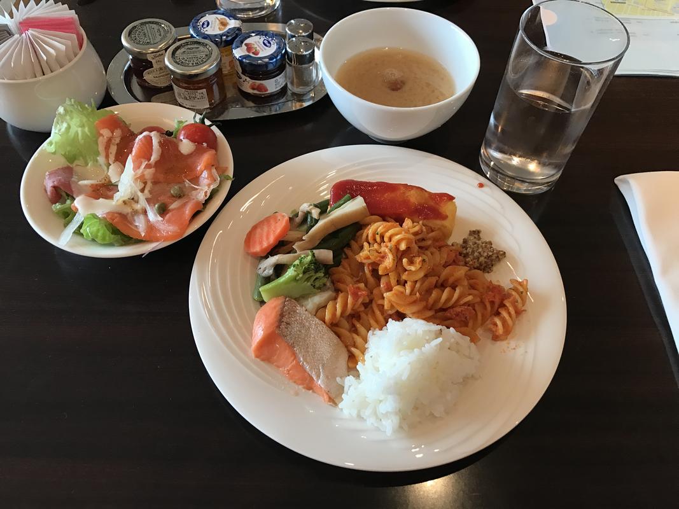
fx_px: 549
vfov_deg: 49.7
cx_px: 340
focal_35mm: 28
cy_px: 254
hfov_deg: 63.4
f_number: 1.8
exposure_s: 1/33
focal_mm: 3.99
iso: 40
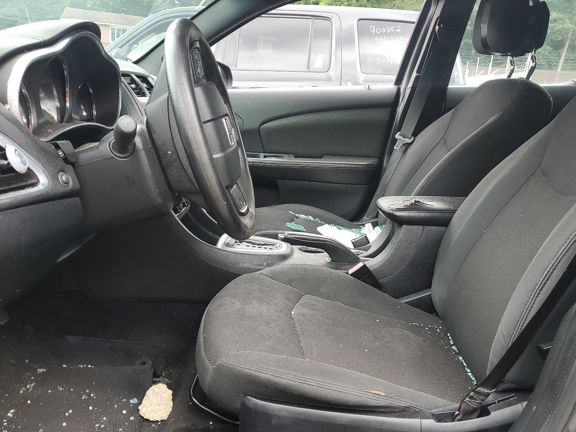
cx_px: 288
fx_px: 483
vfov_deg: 48.2
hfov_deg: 61.7
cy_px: 238
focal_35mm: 29
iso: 77
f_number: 1.5
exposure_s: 1/120
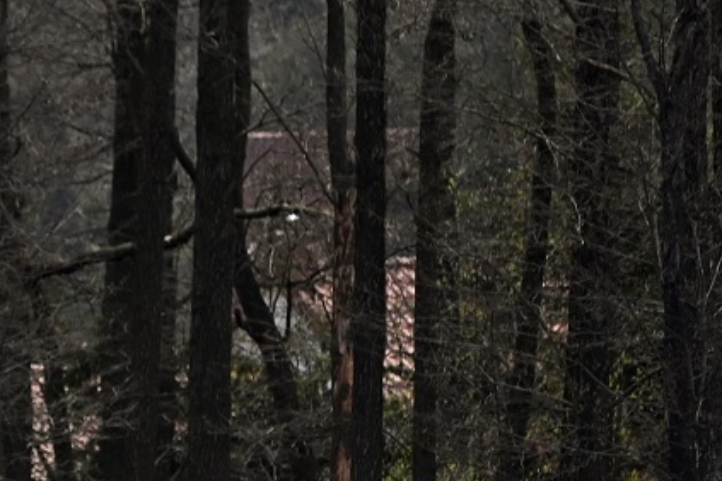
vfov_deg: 1.3
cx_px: -39
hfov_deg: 1.9
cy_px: 574
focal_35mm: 1065
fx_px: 21357
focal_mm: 300
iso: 360
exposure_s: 1/1000
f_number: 5.6
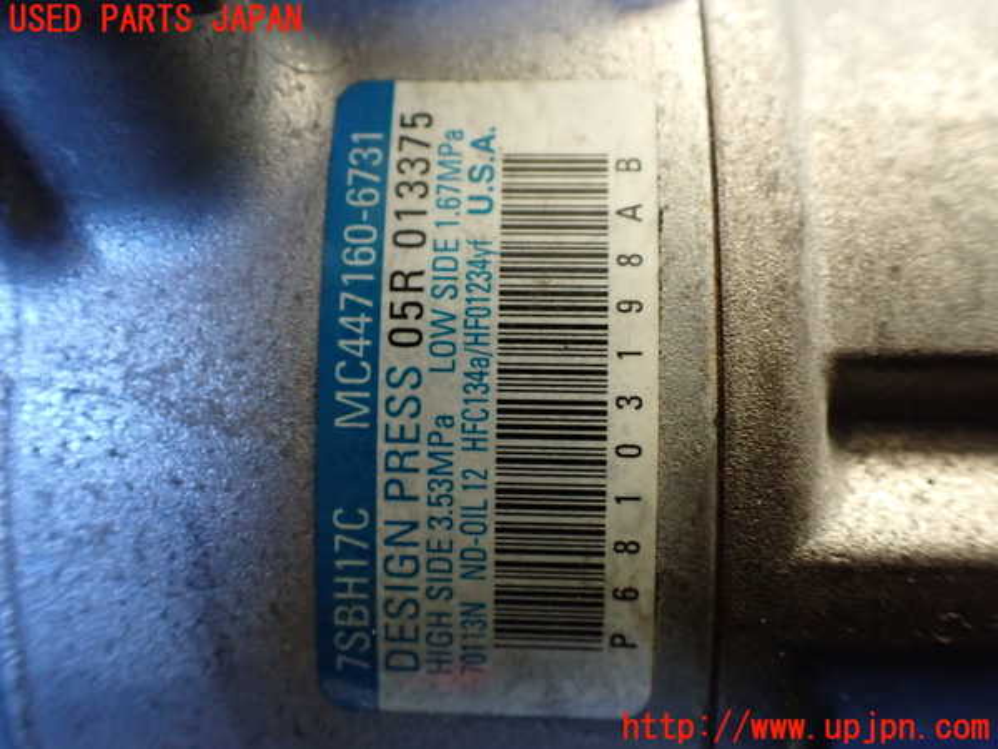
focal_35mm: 30
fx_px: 865
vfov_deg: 46.8
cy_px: 374
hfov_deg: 60.0
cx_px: 499
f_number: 2.3
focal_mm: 5.4
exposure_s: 1/80
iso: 800
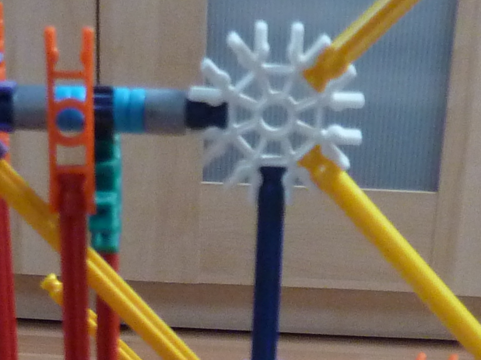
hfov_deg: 18.7
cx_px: 196
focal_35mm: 105
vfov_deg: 12.7
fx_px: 1458
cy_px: 669
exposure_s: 1/30
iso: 400
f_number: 3.3
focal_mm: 4.1
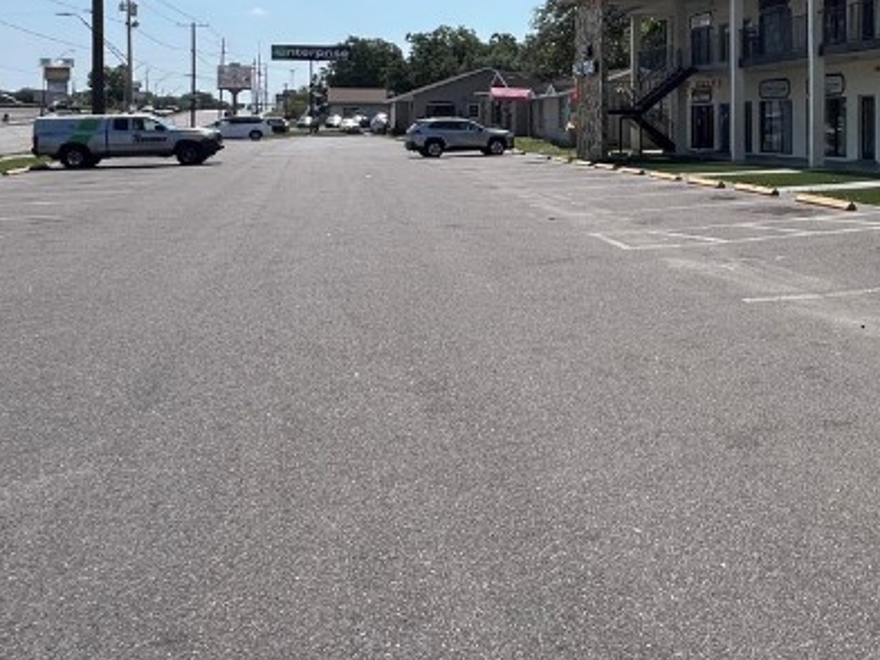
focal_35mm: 34
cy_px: 119
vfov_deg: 39.9
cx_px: 700
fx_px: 864
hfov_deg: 50.8
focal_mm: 1.57
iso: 32
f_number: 1.8
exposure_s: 1/2801
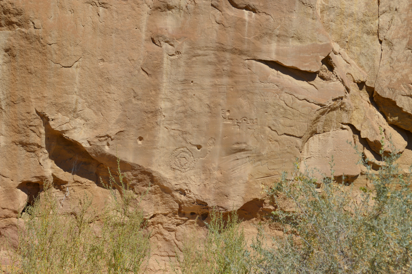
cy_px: 137
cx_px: 206
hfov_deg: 24.6
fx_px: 943
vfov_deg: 16.5
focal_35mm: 82
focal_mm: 55
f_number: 9
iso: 100
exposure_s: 1/320
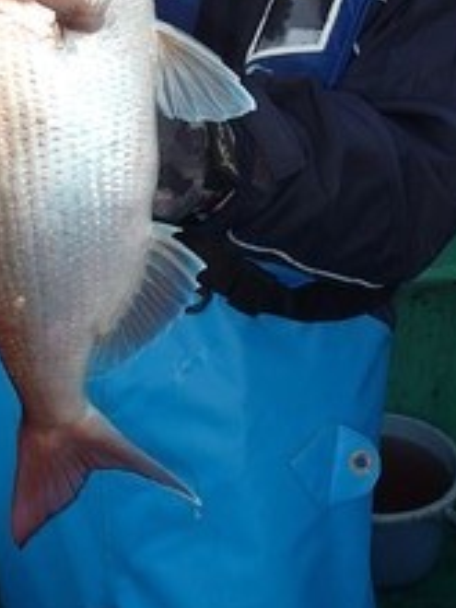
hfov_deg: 24.0
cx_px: 199
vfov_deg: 30.2
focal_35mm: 61
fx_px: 1071
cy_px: 50
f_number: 3.9
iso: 100
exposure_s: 1/100
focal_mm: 5
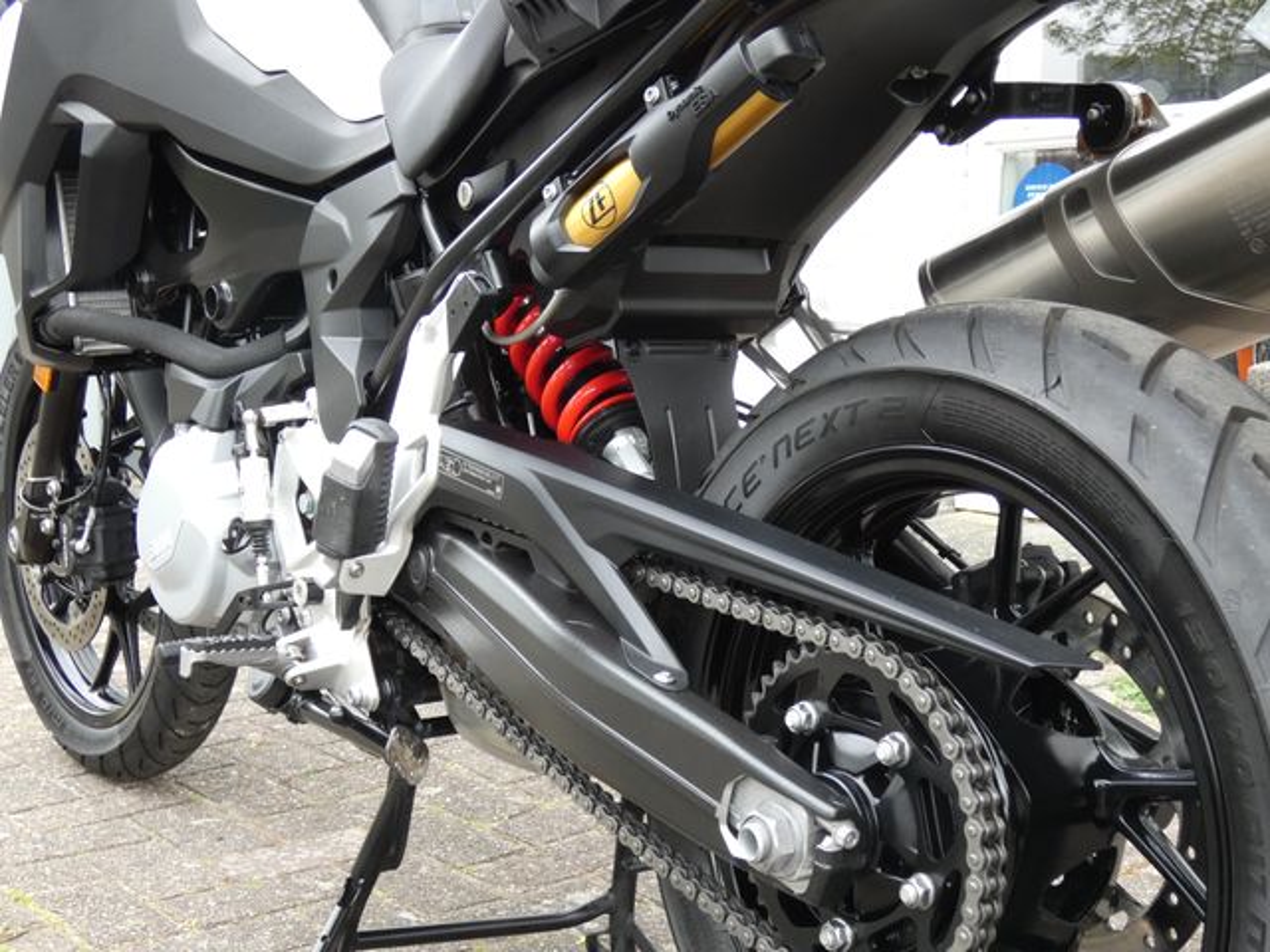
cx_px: 635
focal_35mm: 50
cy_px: 476
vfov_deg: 29.1
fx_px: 1834
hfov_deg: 38.2
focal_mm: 9
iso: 250
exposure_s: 1/80
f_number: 3.9
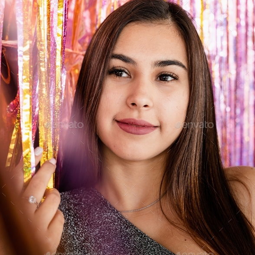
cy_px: 122
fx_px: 533
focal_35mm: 64
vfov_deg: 26.9
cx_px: 128
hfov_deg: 26.9
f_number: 2.2
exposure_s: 1/50
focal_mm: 50
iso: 250
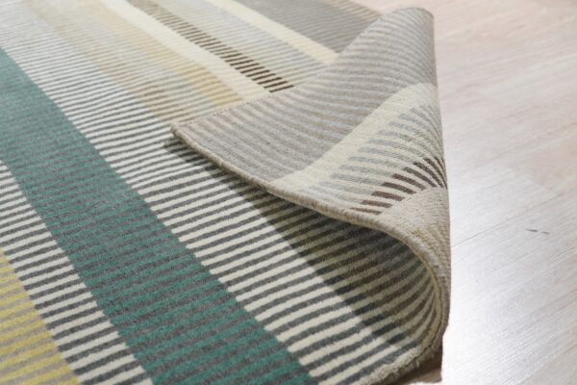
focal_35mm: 45
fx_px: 721
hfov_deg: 43.6
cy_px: 192
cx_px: 288
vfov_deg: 29.9
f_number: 4
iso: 800
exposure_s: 1/320
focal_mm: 30
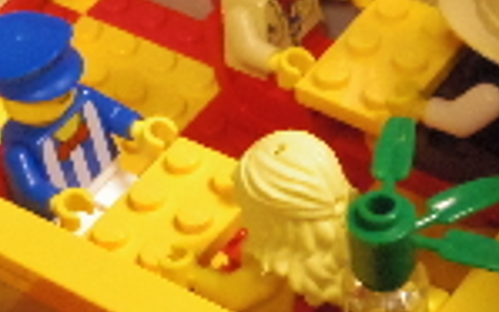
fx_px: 1686
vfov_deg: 10.6
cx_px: 127
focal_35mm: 124
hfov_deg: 16.8
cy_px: 131
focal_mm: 5.2
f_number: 4.5
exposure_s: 1/50
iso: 2000
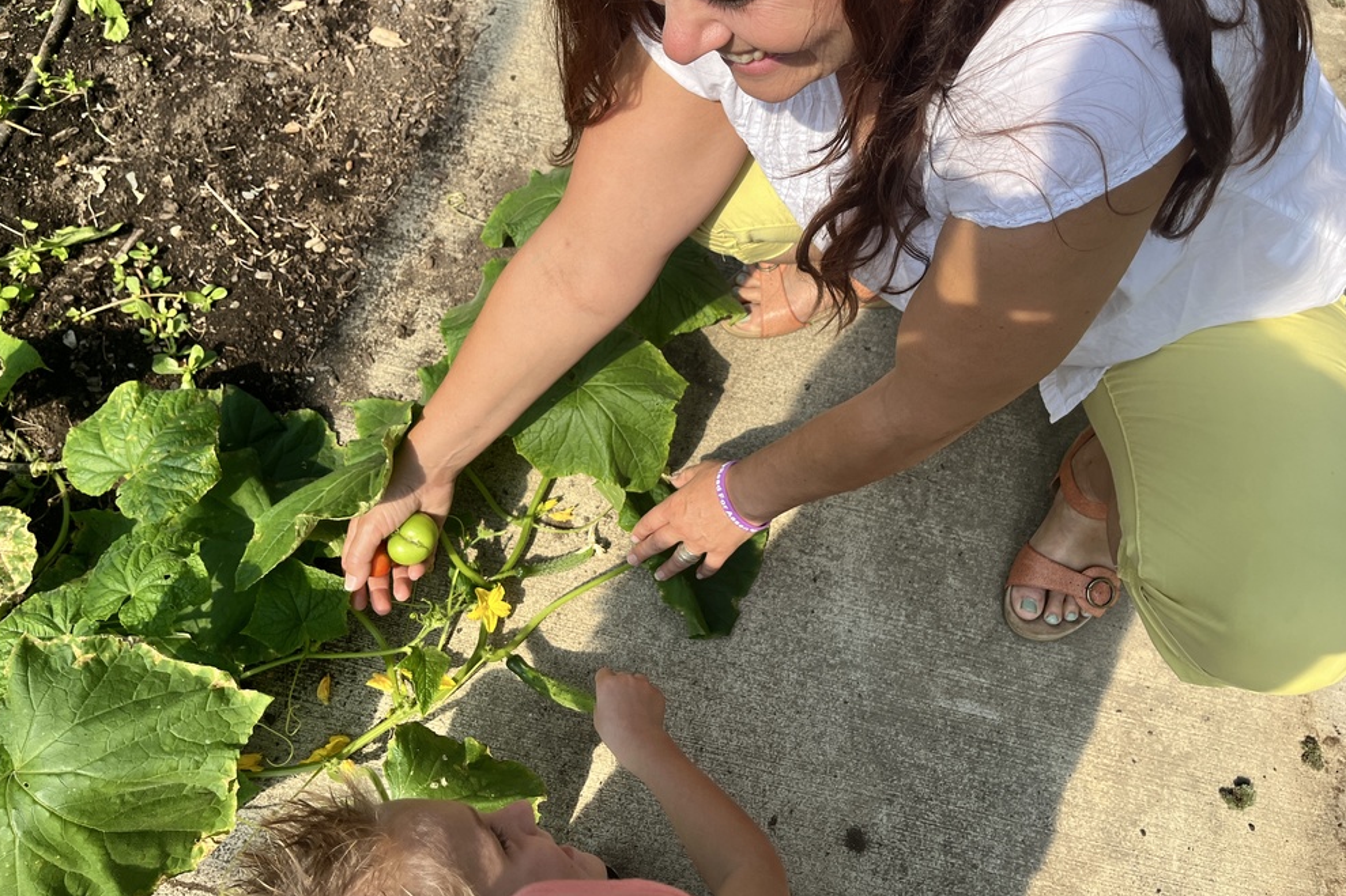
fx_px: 1047
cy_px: 421
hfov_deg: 65.5
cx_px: 666
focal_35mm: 28
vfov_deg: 46.4
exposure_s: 1/2899
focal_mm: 5.1
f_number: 1.6
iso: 50
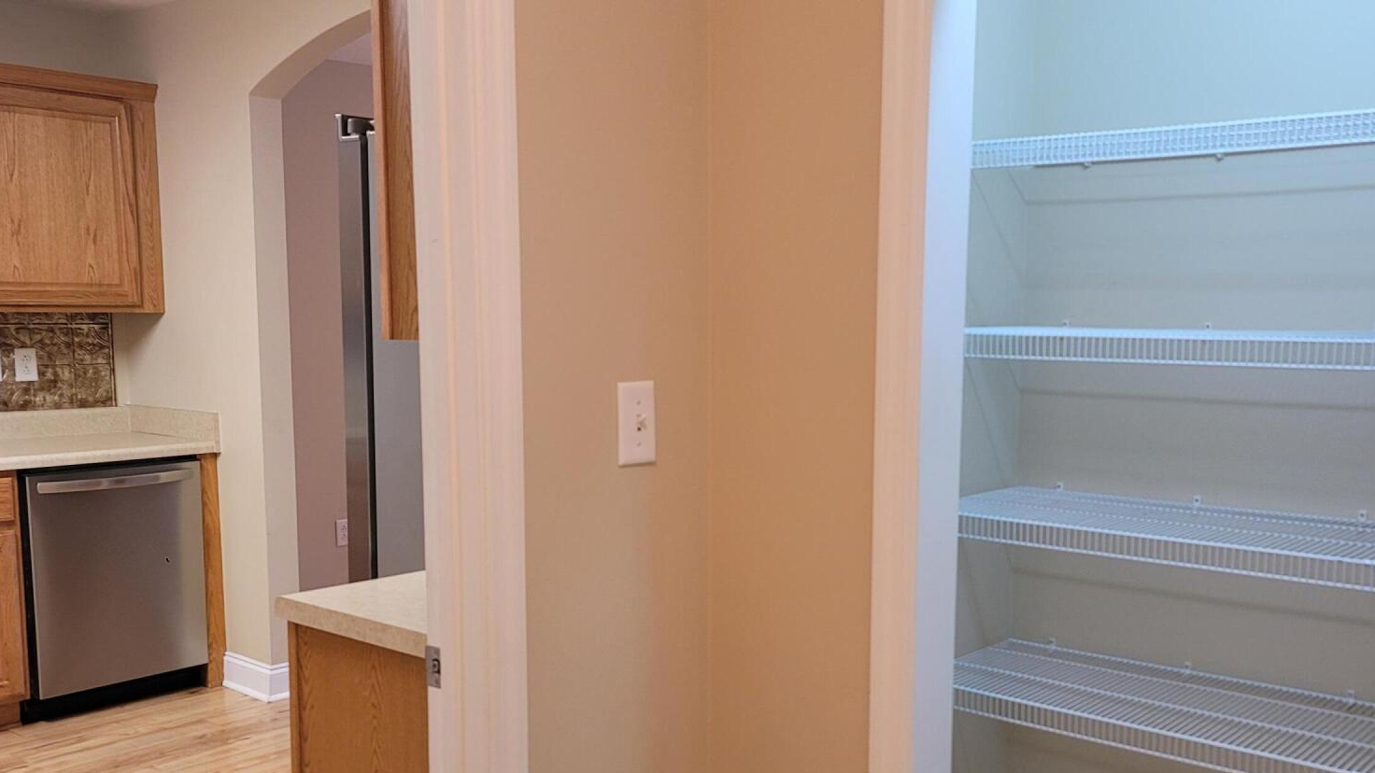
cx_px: 697
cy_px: 485
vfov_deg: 31.8
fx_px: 1349
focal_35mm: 37
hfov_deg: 54.0
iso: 250
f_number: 1.8
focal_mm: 7
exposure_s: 1/60
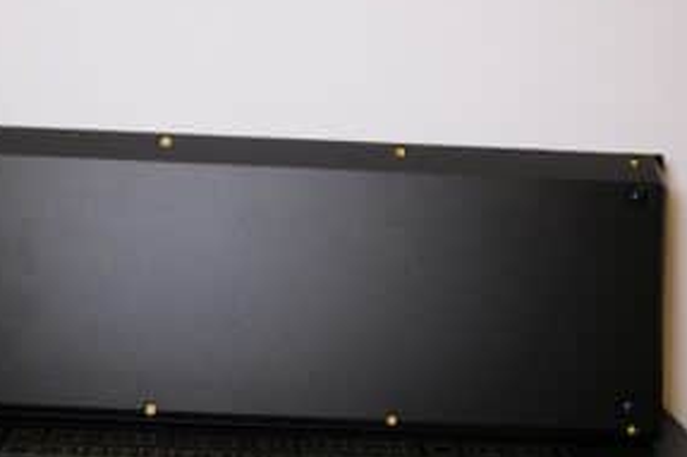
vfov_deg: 25.4
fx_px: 1011
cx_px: 297
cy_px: 280
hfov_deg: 37.5
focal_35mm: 53
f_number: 10
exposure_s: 1/25
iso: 1600
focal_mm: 25.7
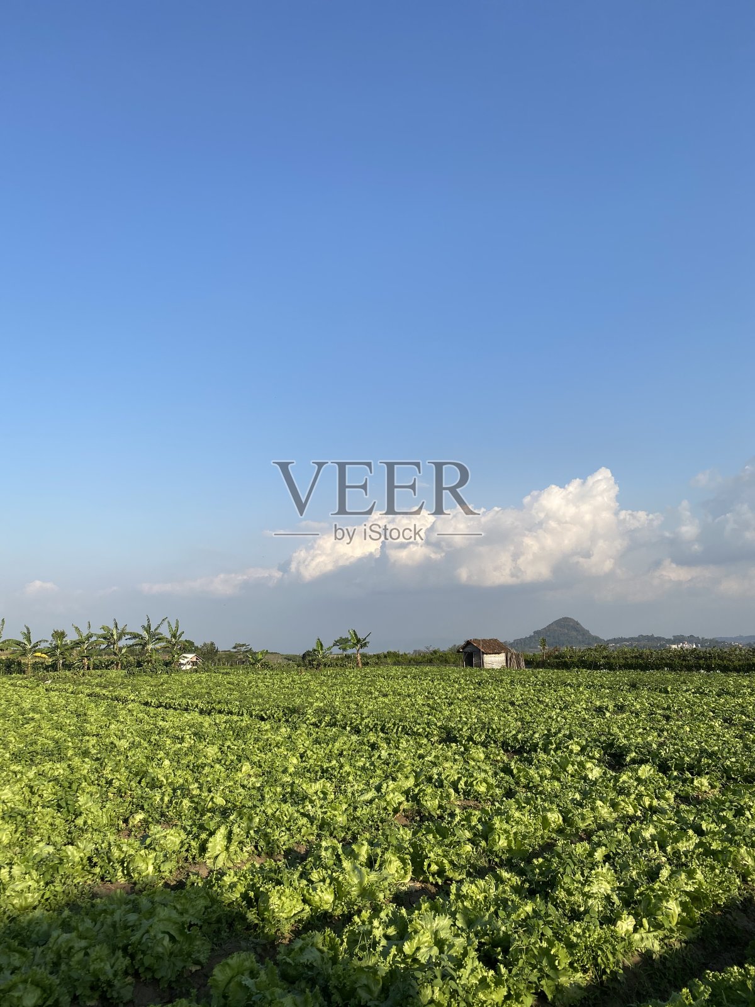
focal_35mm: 26
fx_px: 756
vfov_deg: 67.3
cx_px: 378
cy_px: 504
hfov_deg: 53.1
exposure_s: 1/2358
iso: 32
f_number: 1.8
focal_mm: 4.25
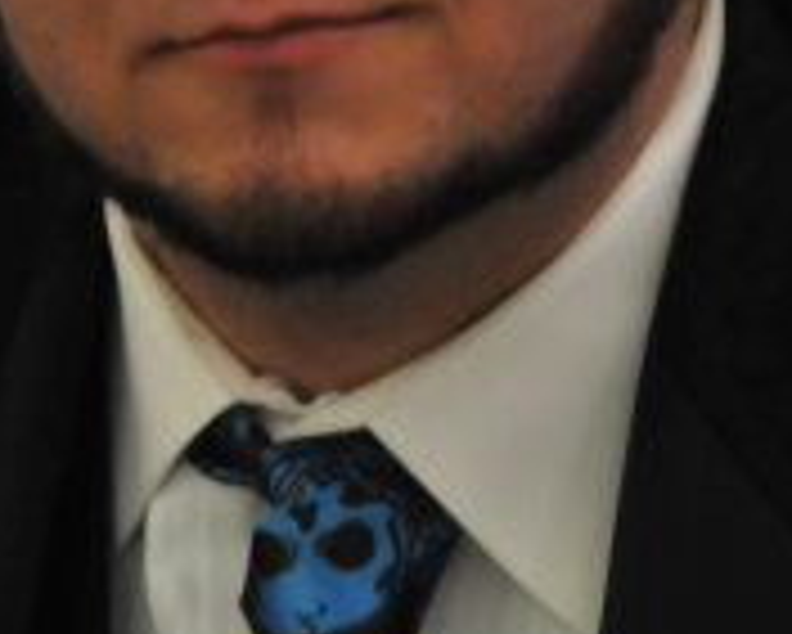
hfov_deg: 5.5
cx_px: 374
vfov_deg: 4.4
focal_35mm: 351
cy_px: -83
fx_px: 8235
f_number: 4
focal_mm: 55
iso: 800
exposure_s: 1/60
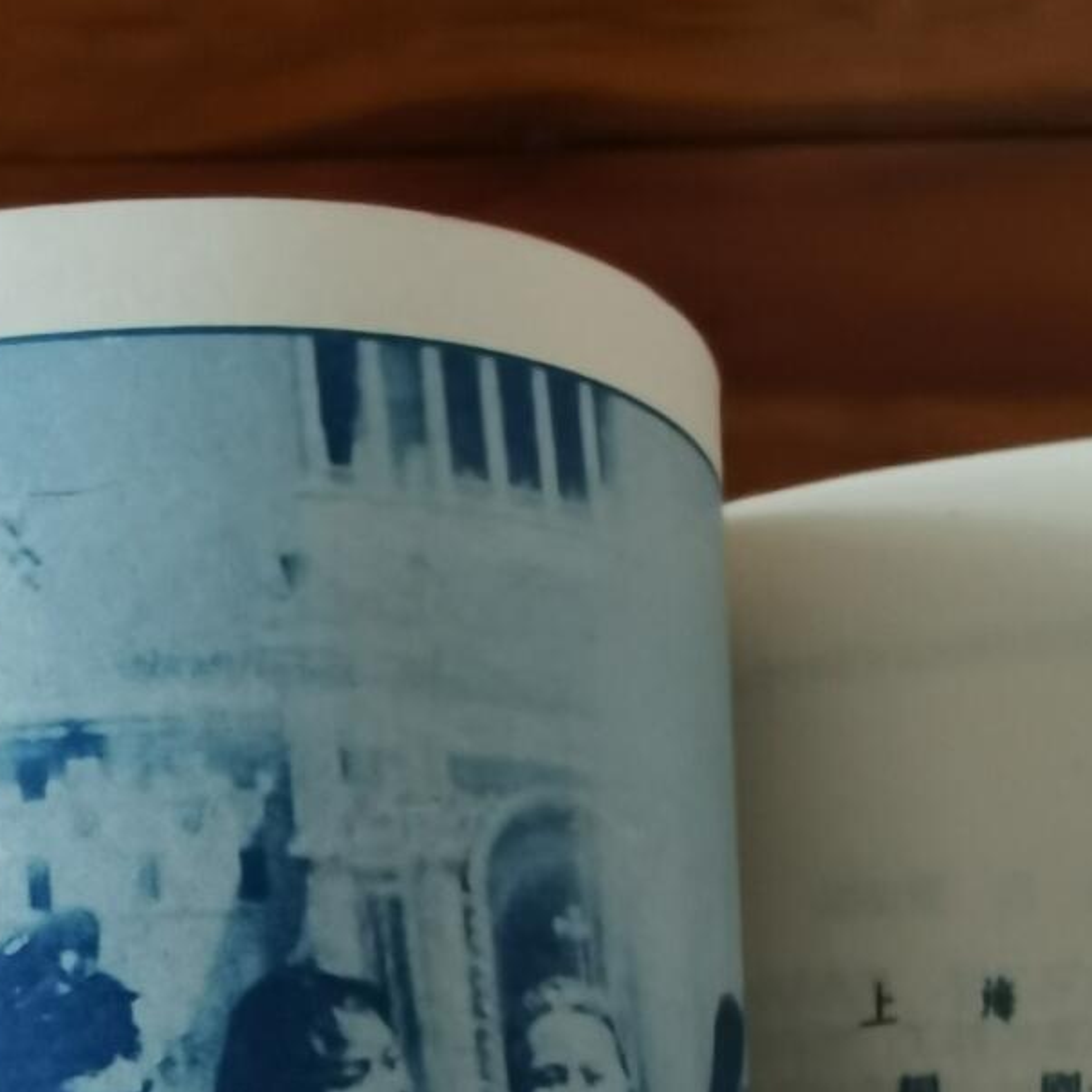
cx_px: 787
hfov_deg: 24.1
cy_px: 1162
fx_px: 2534
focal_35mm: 71
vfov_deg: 23.1
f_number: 2.2
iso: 640
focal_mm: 2.26
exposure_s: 1/20
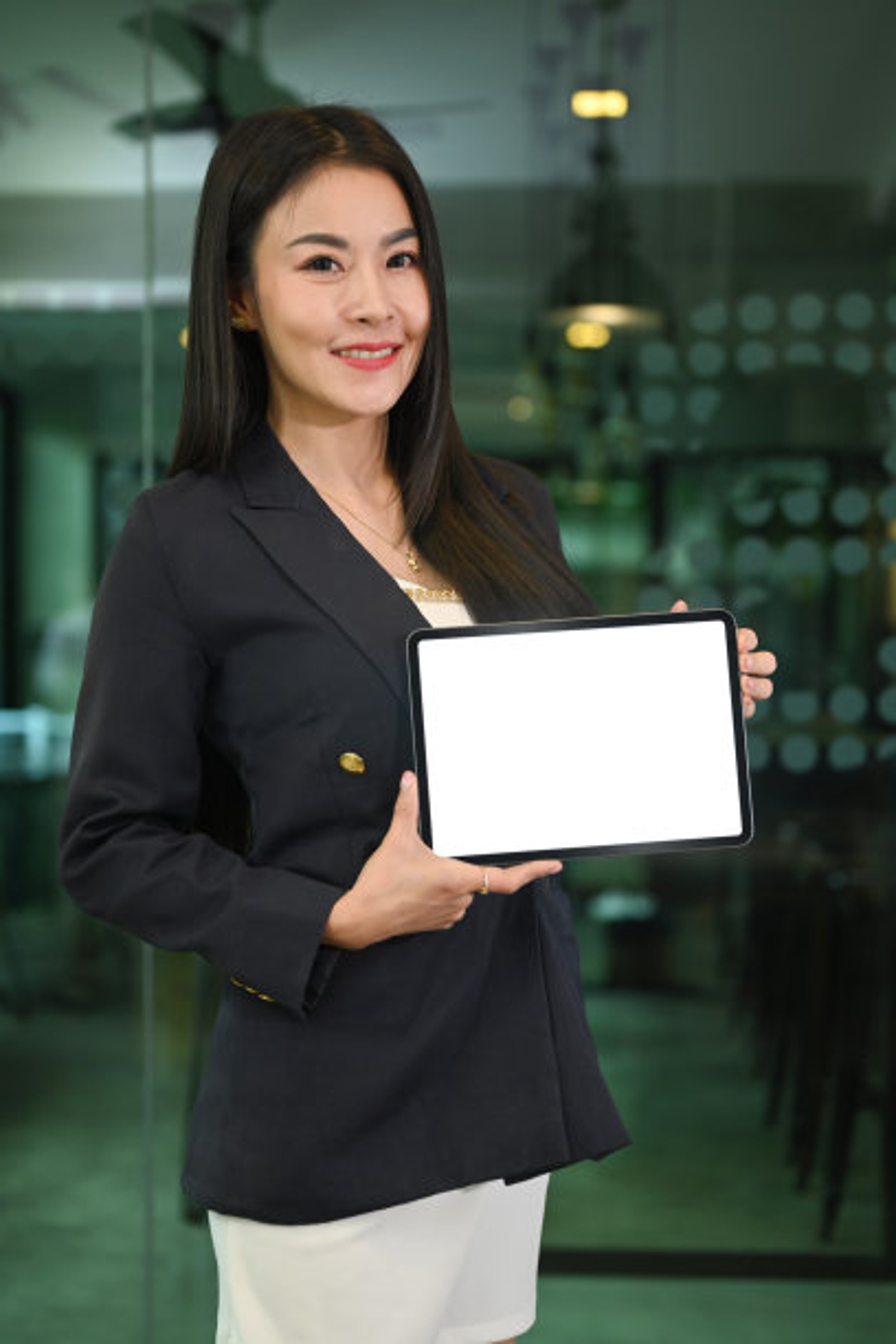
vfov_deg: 39.6
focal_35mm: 50
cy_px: 672
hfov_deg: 27.0
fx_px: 1867
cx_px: 448
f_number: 2.2
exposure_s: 1/160
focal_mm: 50
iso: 640
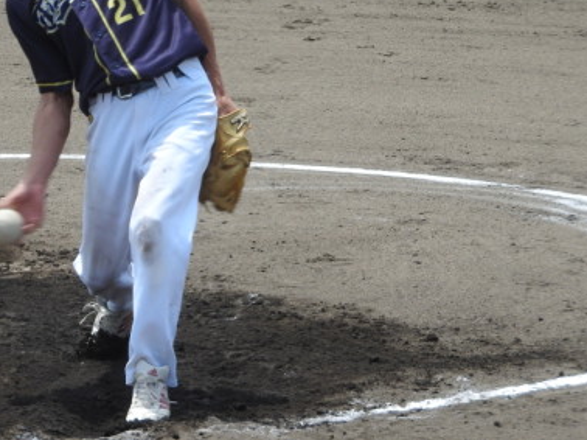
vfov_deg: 3.5
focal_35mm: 429
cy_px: 92
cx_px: 216
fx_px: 7270
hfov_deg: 4.6
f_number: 5.5
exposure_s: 1/400
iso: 100
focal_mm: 48.4
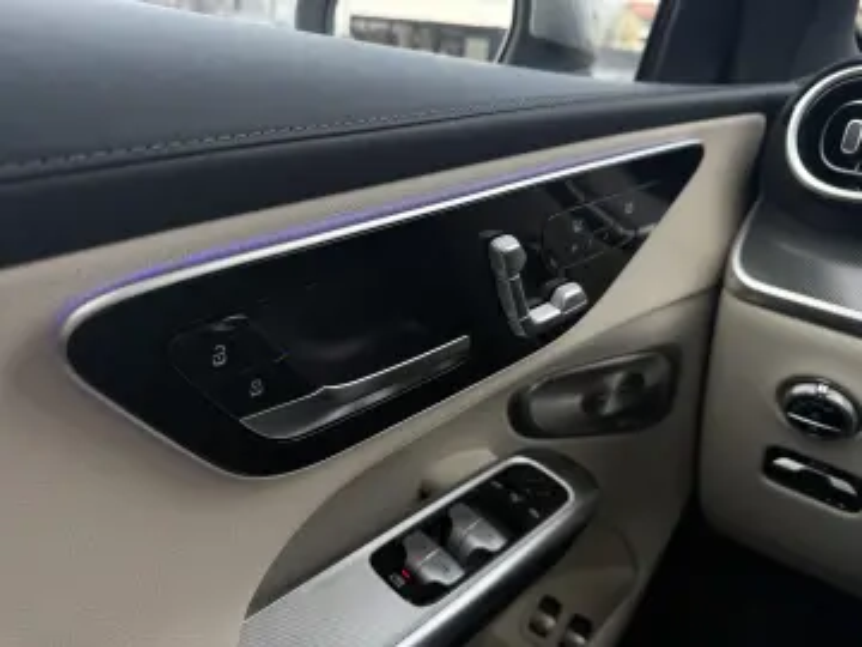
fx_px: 598
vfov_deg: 56.8
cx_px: 431
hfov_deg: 71.6
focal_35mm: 24
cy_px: 324
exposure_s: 1/671
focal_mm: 6.76
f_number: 1.78
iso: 80
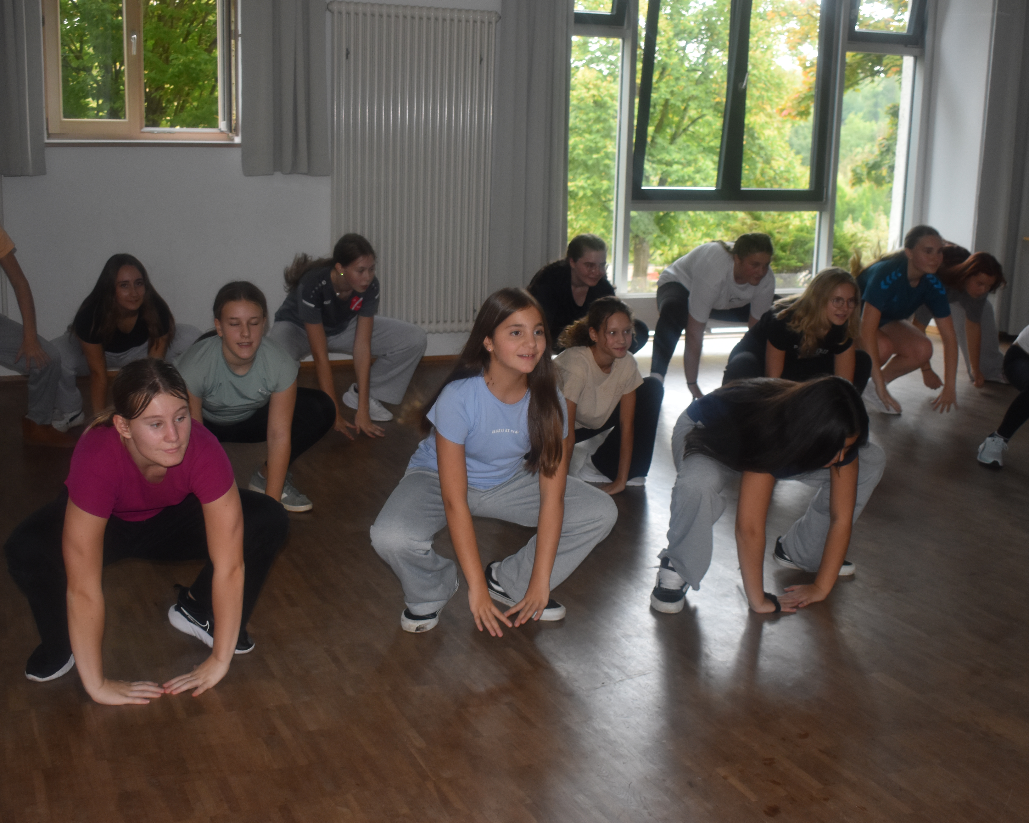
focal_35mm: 43
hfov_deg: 43.3
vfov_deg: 35.2
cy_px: 414
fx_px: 1296
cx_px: 502
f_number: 4
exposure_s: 1/200
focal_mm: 25
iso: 800
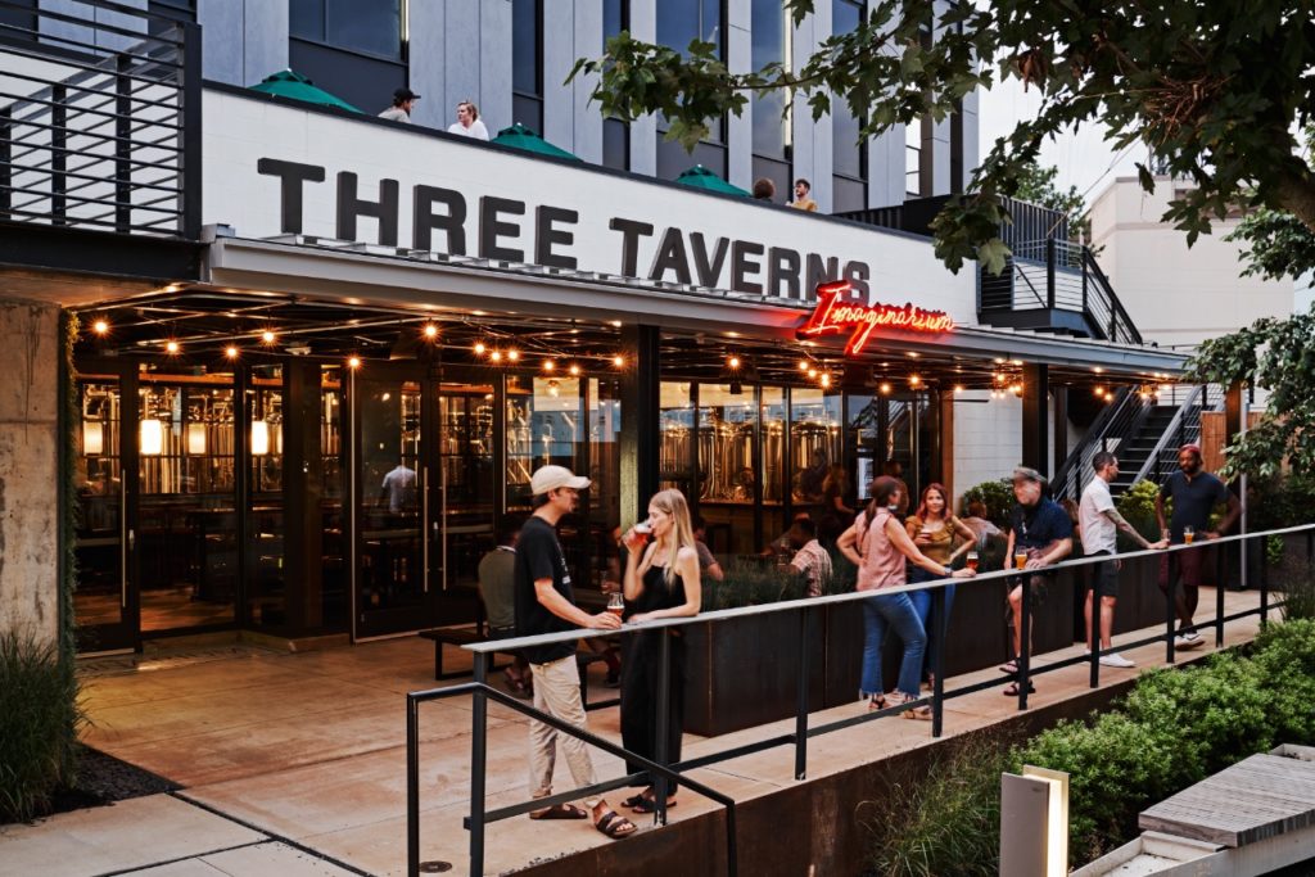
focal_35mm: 34
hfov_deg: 55.8
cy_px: 438
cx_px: 658
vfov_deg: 38.9
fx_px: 1242
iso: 80
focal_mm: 34
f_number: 9
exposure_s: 1/1.25
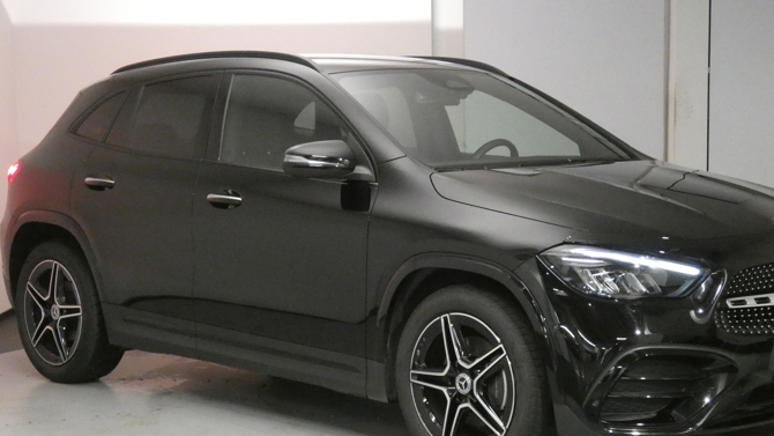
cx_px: 430
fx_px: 1334
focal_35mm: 65
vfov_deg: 18.5
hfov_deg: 32.3
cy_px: 279
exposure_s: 1/60
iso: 1600
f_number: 3.9
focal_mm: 9
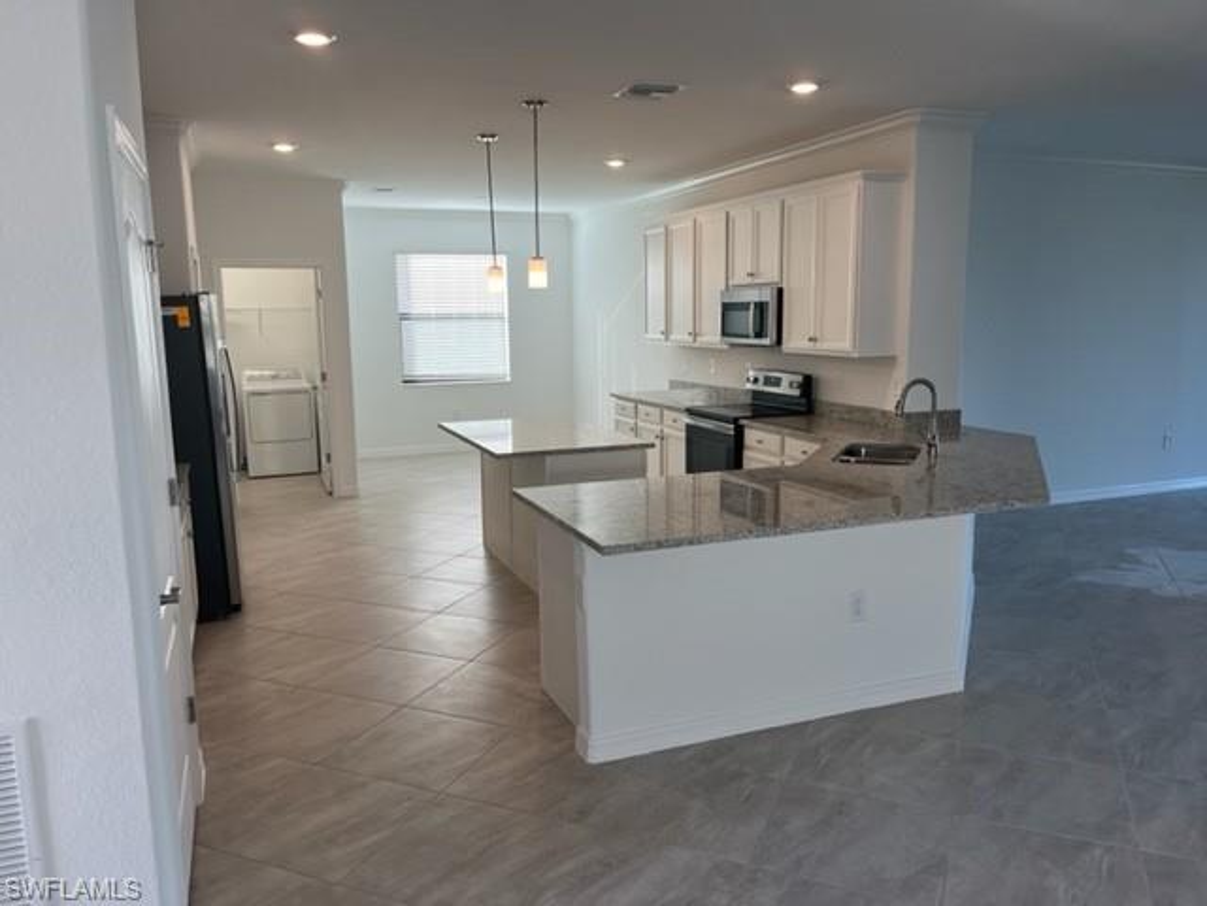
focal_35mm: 26
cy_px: 453
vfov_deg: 53.1
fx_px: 907
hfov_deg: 67.3
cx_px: 604
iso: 50
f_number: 1.6
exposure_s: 1/161
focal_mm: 5.1
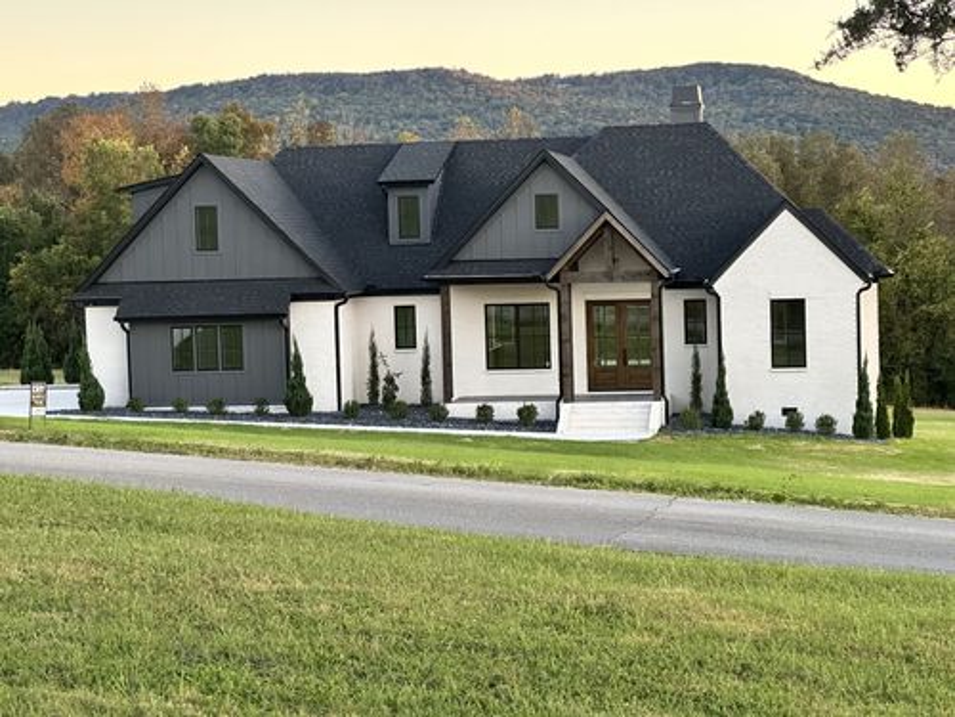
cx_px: 478
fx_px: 2124
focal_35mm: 77
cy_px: 358
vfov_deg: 19.1
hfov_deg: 25.3
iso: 250
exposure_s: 1/86
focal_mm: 9
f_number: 2.8
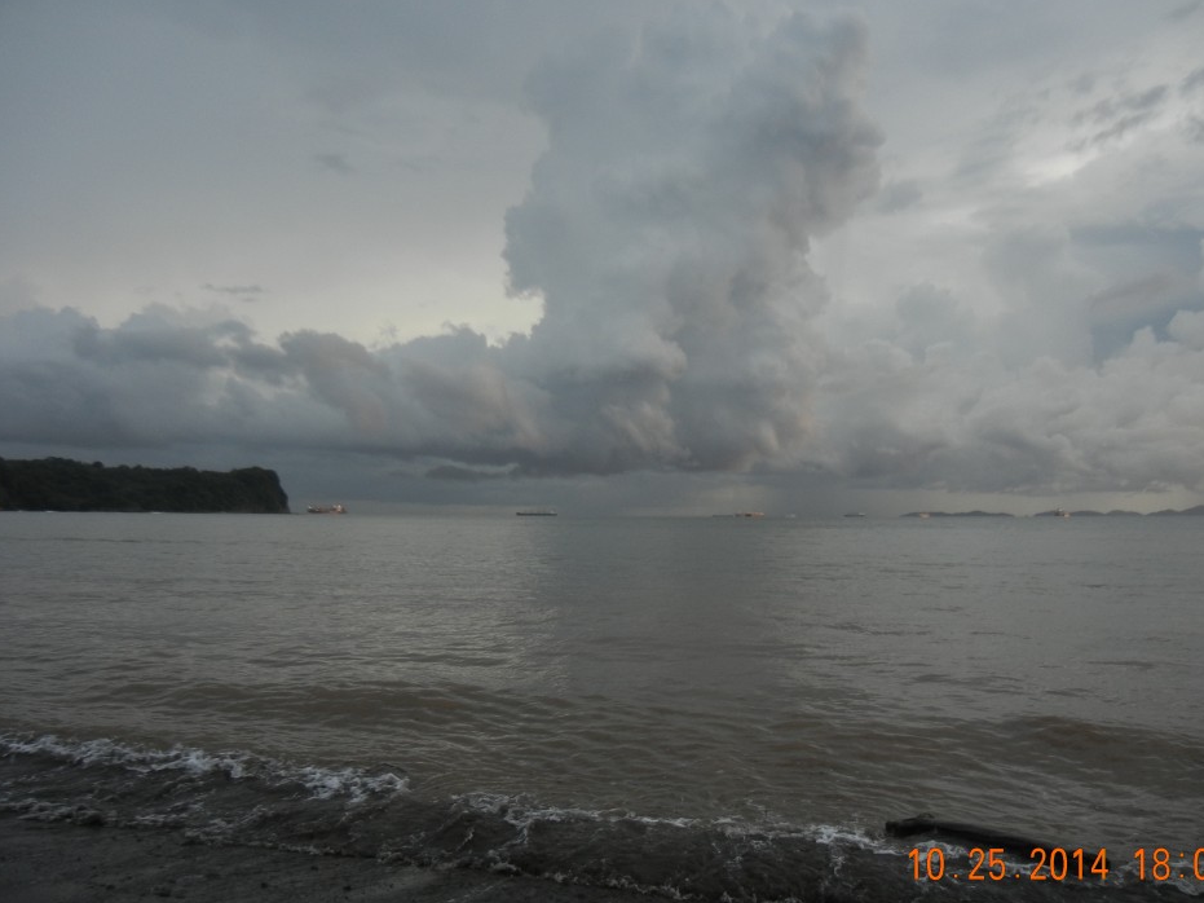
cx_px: 650
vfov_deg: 42.9
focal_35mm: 33
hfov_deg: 55.3
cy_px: 471
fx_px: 1148
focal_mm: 5.4
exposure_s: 1/136
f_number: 3.5
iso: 160
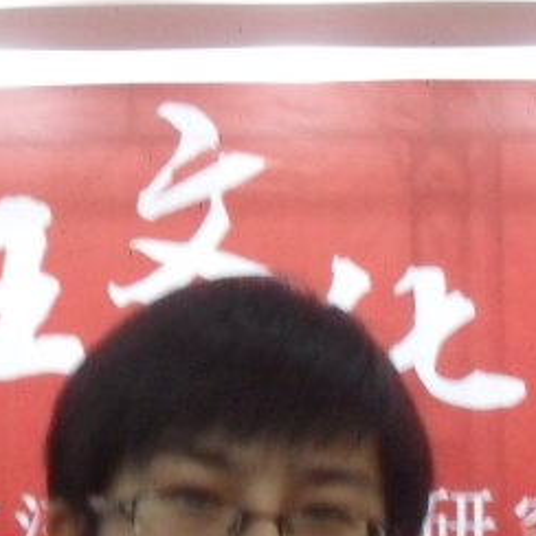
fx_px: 2277
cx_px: 242
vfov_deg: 12.9
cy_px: 747
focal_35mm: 130
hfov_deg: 13.4
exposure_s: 1/10
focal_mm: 6.3
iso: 400
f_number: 3.2
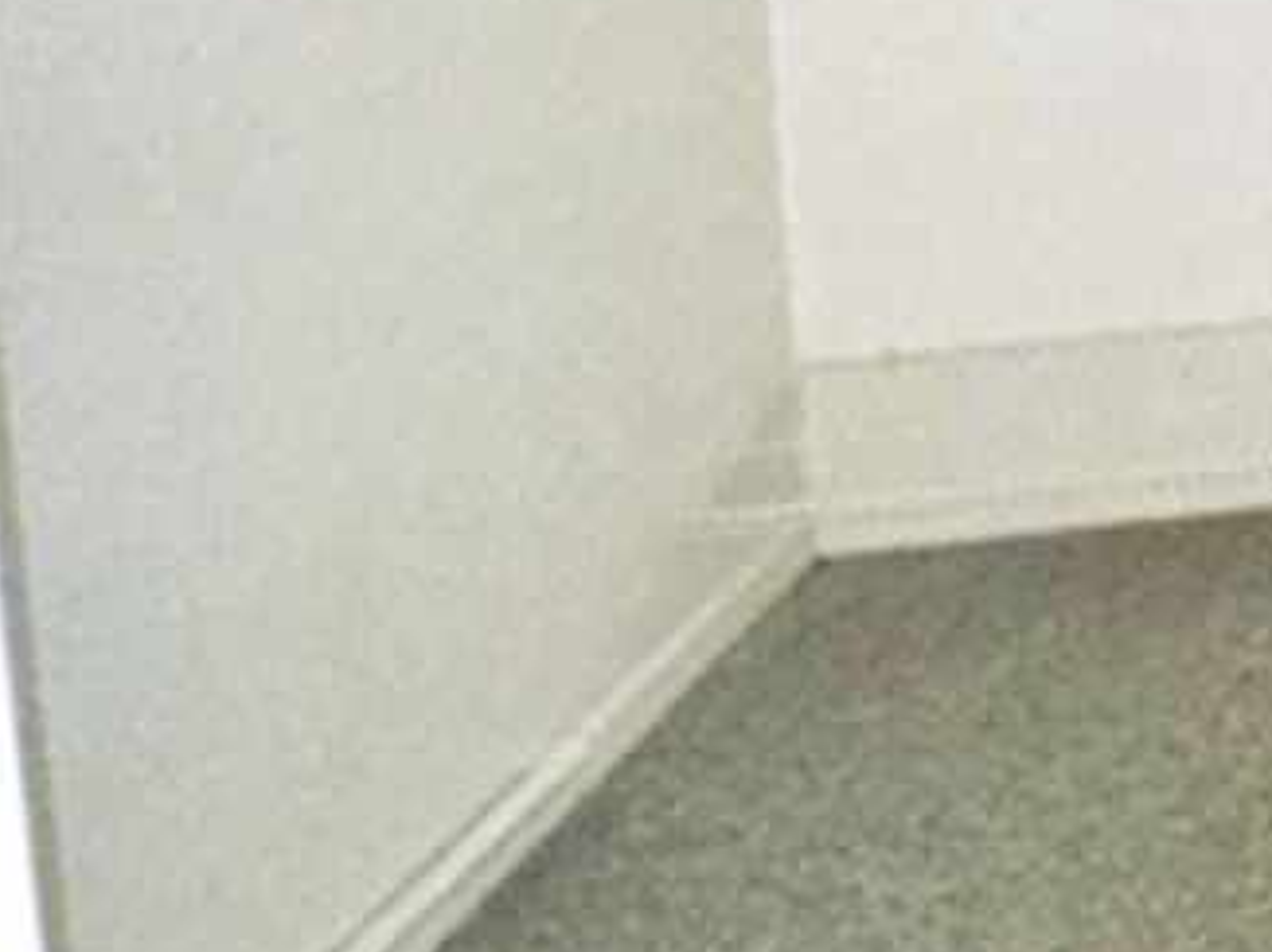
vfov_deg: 26.1
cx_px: 2485
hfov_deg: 19.9
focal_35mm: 55
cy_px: 191
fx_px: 2020
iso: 400
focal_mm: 2.2
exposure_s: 1/30
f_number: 2.2
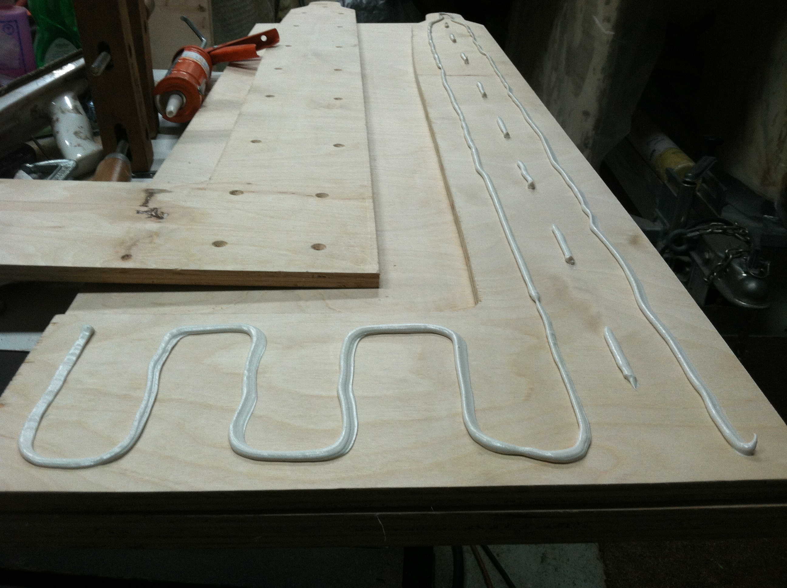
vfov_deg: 40.6
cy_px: 294
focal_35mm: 35
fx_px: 795
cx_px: 394
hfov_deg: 52.7
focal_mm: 3.85
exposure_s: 1/15
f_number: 2.8
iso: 100
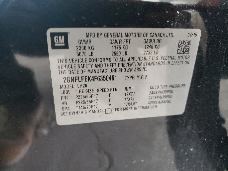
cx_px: 114
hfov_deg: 67.3
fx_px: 171
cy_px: 86
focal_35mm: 26
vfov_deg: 53.1
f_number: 1.5
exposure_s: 1/30
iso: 308
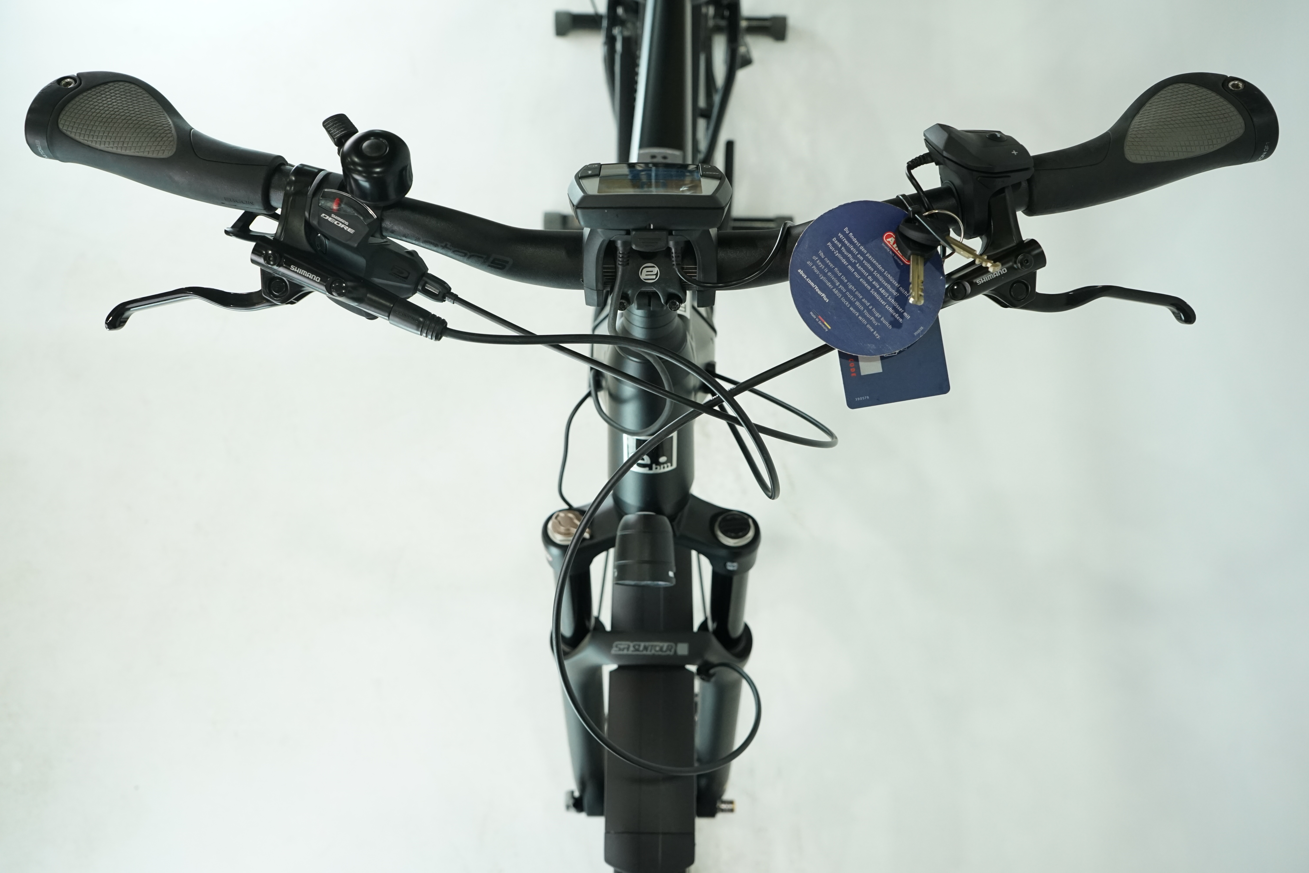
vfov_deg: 42.3
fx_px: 1127
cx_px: 654
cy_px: 436
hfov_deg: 60.3
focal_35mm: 31
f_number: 6.3
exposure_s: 1/200
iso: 1600
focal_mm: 31
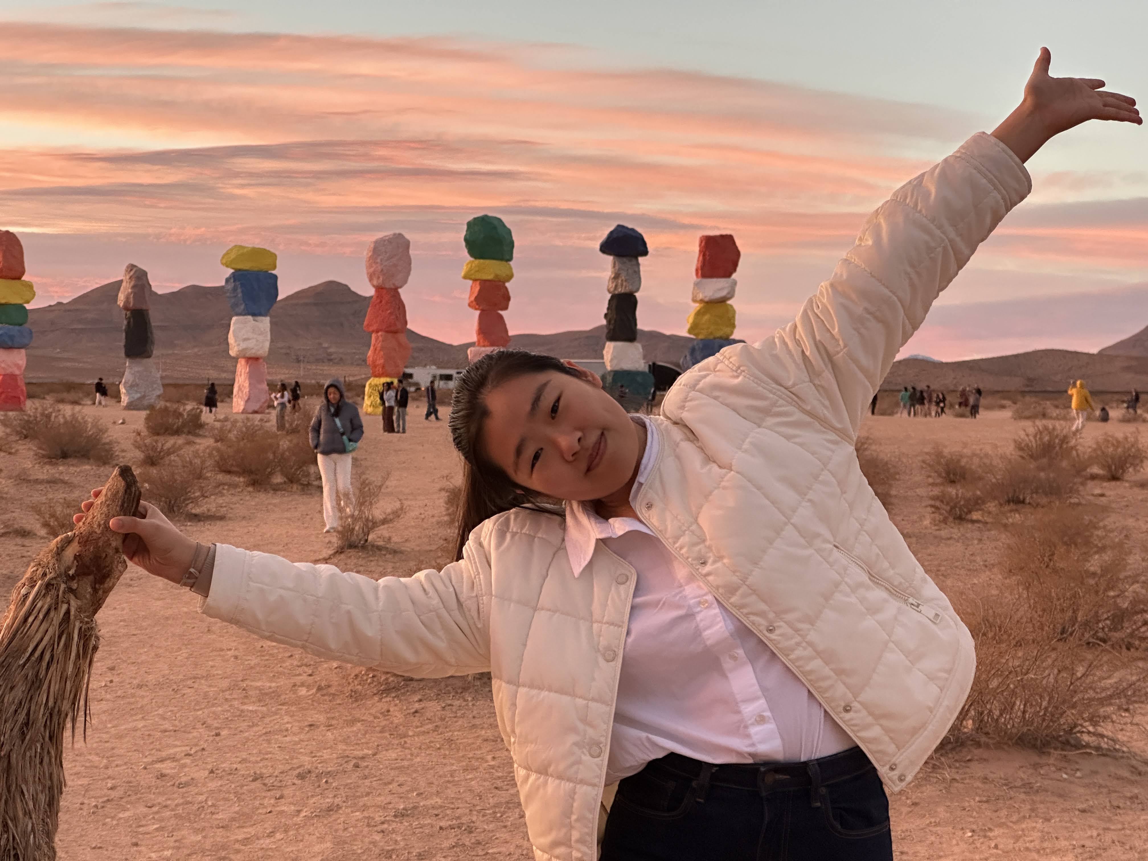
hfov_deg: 25.3
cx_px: 574
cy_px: 430
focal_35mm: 77
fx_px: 2554
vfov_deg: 19.1
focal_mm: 9
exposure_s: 1/60
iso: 250
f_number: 2.8
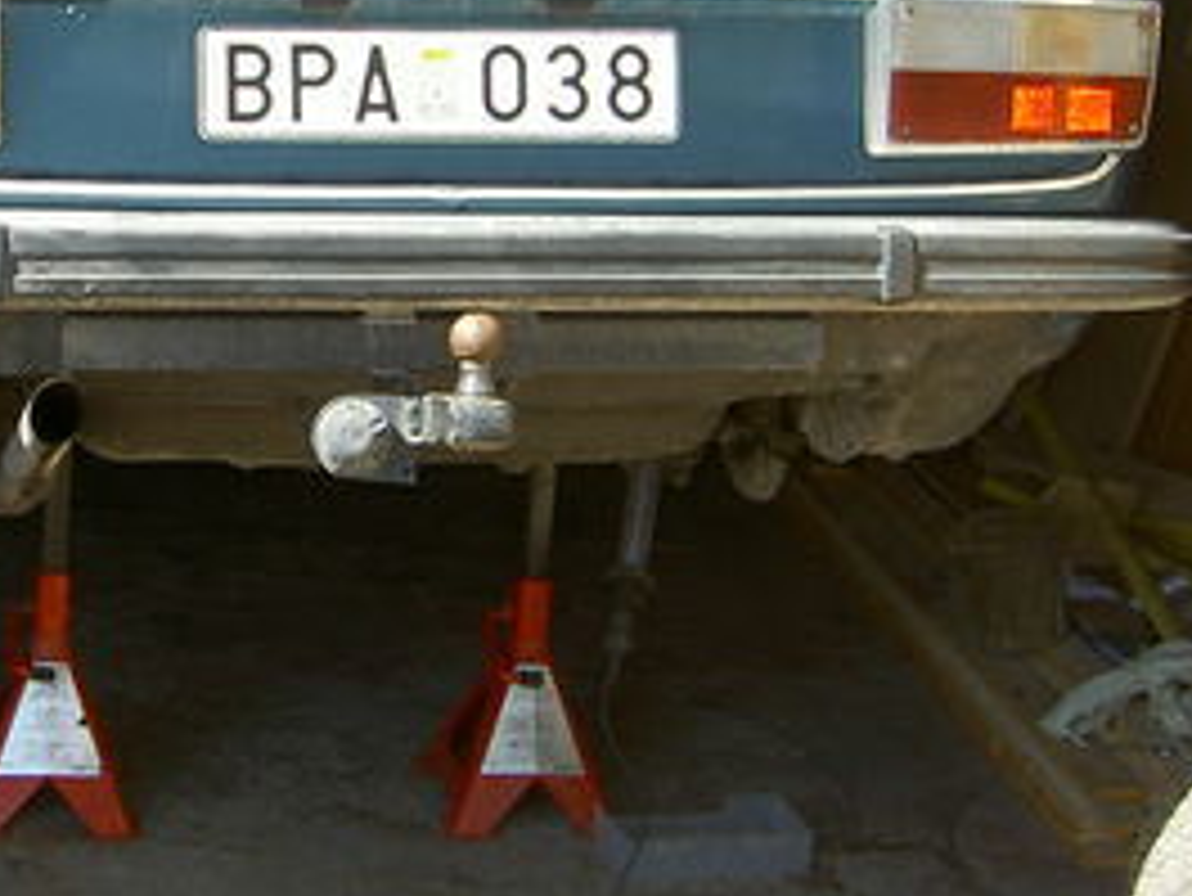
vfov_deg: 17.9
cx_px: 337
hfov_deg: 23.6
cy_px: 216
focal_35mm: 82
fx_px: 2825
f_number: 4.7
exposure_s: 1/100
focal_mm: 5.6
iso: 50
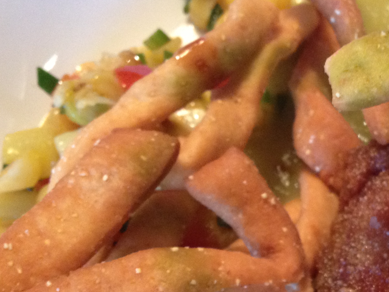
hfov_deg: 19.7
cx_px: 407
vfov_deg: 15.1
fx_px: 1079
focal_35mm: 96
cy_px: 310
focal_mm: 4.28
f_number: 2.4
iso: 200
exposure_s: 1/20
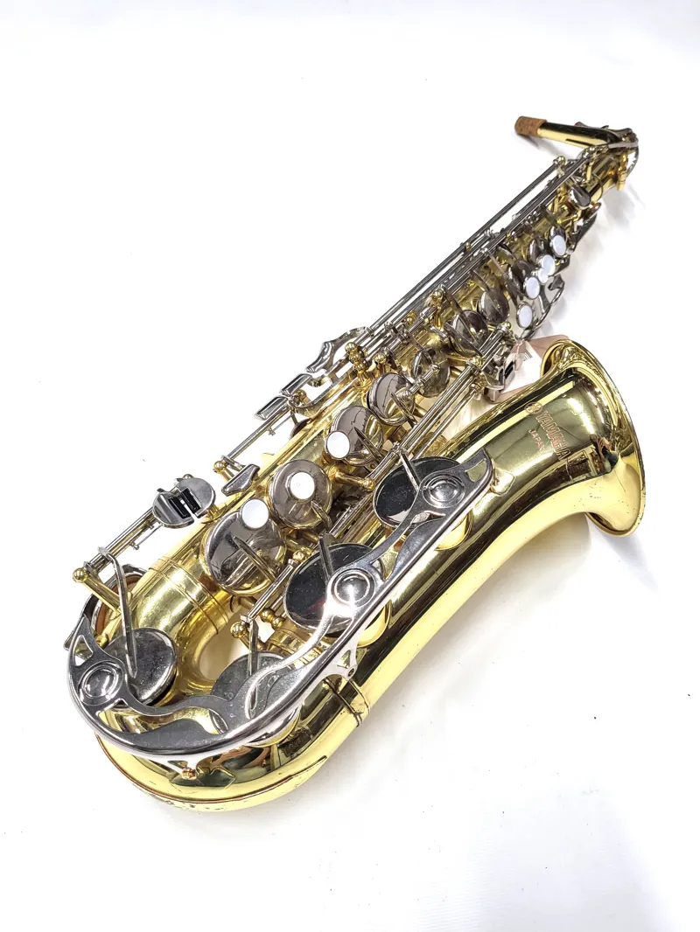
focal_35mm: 26
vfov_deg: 67.3
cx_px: 350
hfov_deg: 53.1
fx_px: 701
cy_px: 466
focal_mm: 4.25
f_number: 1.8
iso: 100
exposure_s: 1/100
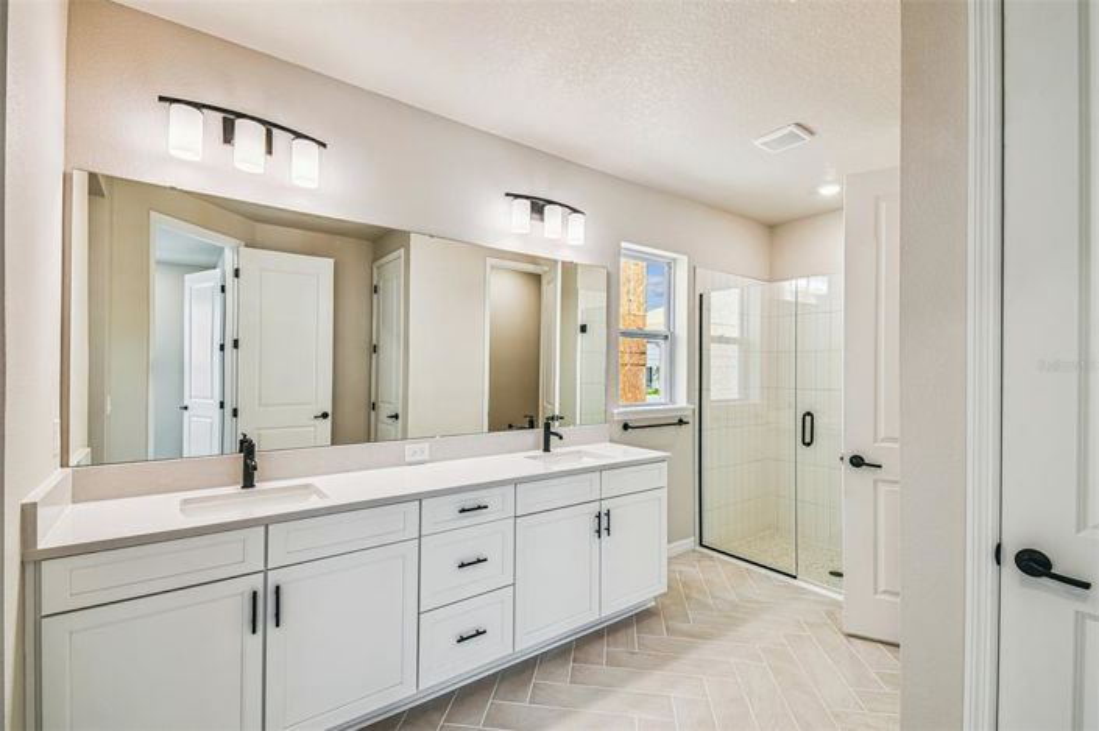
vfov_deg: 77.2
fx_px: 458
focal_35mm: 15
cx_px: 550
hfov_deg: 100.4
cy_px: 366
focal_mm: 10
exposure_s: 1/25
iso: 100
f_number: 7.1
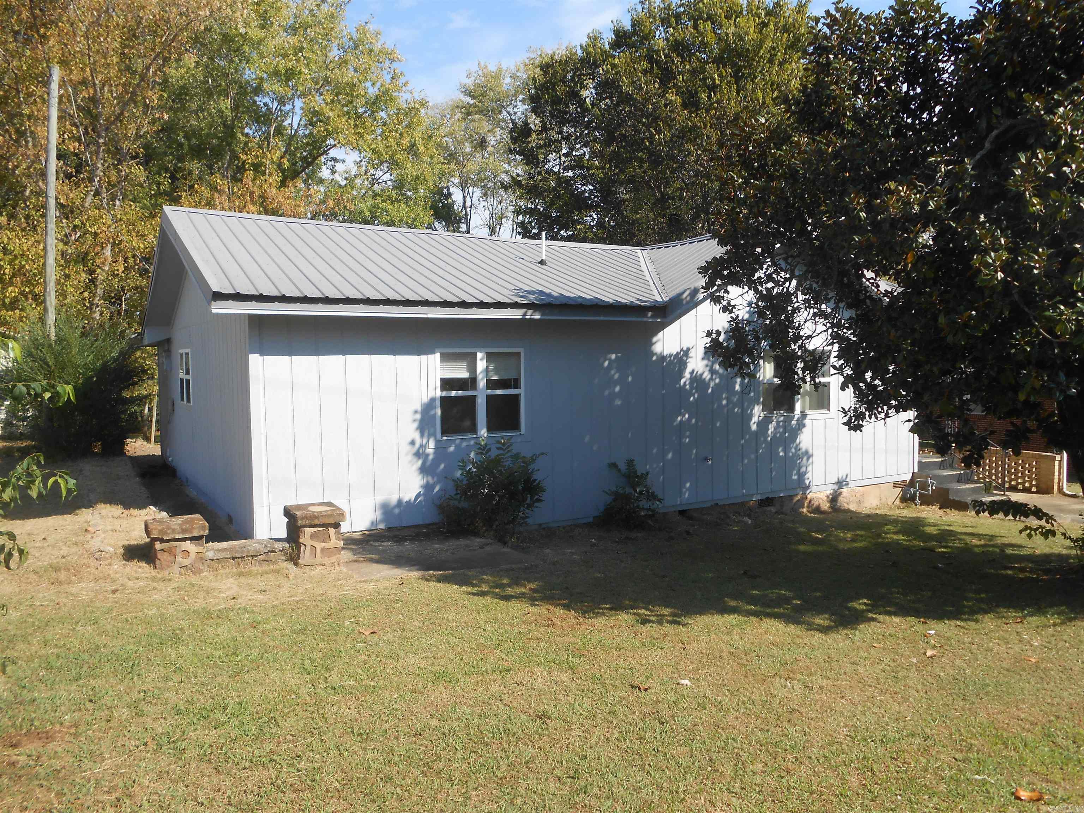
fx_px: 814
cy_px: 406
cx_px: 542
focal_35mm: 26
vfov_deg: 53.1
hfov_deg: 67.3
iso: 80
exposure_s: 1/640
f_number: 3.5
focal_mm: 4.6
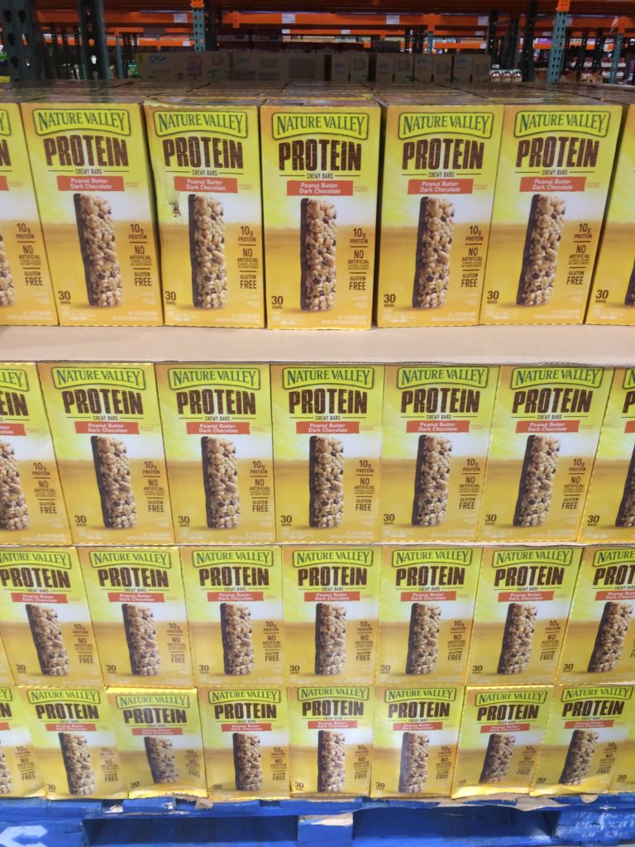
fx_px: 709
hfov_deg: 48.2
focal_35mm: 29
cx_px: 318
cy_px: 424
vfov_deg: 61.7
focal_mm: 4.15
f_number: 2.2
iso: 64
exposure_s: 1/30
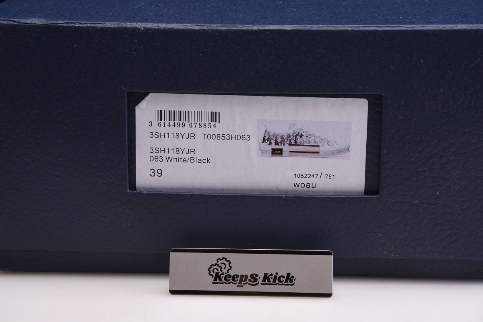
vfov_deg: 11.4
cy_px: 161
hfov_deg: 17.1
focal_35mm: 120
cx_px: 242
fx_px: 1610
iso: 100
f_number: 11
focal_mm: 120
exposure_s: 1/125
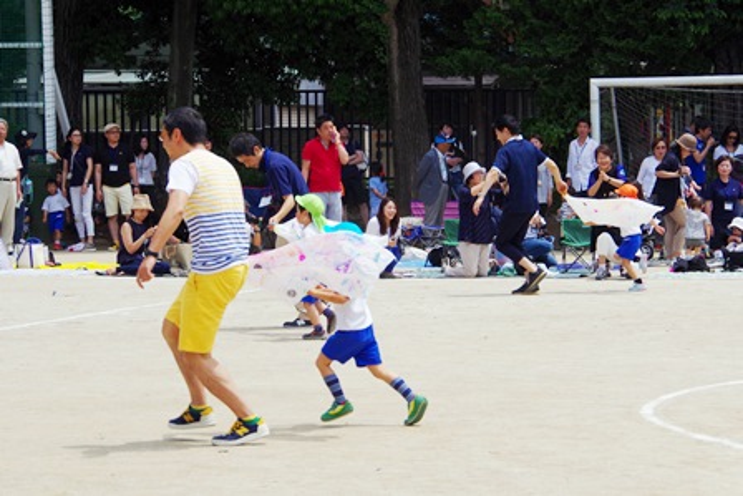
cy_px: 248
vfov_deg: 13.4
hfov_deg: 20.0
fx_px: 2106
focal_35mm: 102
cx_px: 372
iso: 200
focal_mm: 68
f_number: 7.1
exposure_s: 1/1000
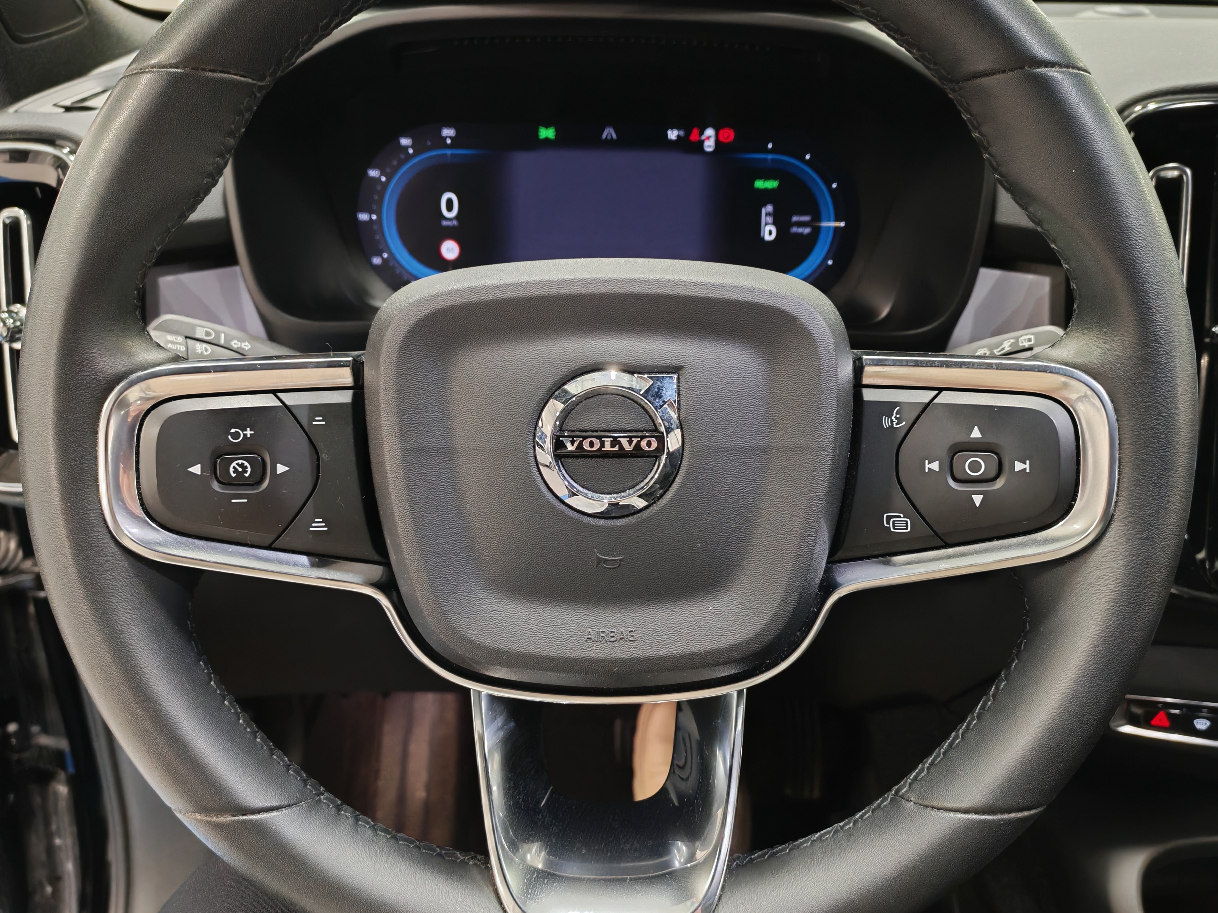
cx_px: 609
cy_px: 456
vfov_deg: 44.2
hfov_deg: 56.8
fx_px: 1126
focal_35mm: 32
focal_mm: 6.12
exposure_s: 1/50
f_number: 1.9
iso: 1747
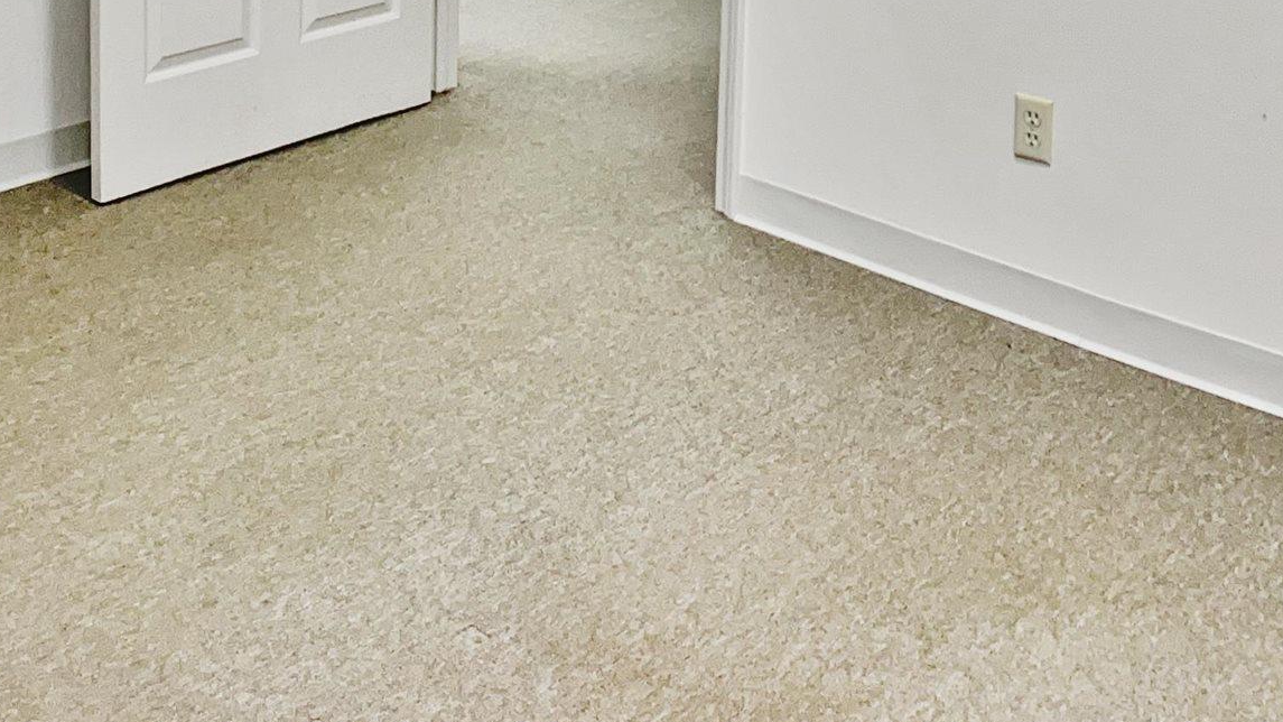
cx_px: 504
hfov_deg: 27.8
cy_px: -302
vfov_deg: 14.9
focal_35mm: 76
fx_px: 2585
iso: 32
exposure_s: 1/140
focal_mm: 5.7
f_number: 1.5
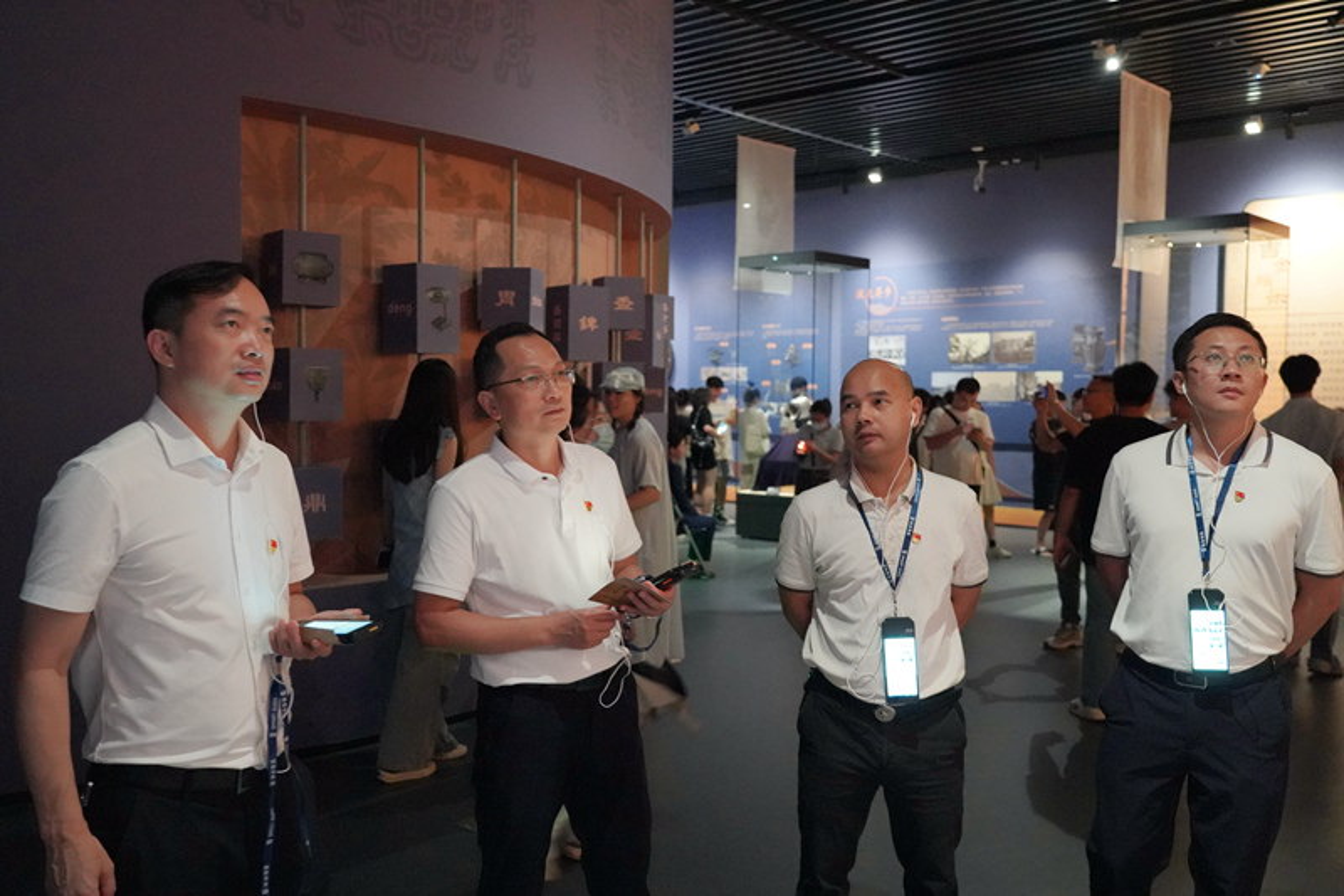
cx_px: 672
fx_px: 1194
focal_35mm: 32
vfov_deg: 41.1
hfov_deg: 58.7
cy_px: 448
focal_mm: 32
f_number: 4
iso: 12800
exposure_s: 1/40
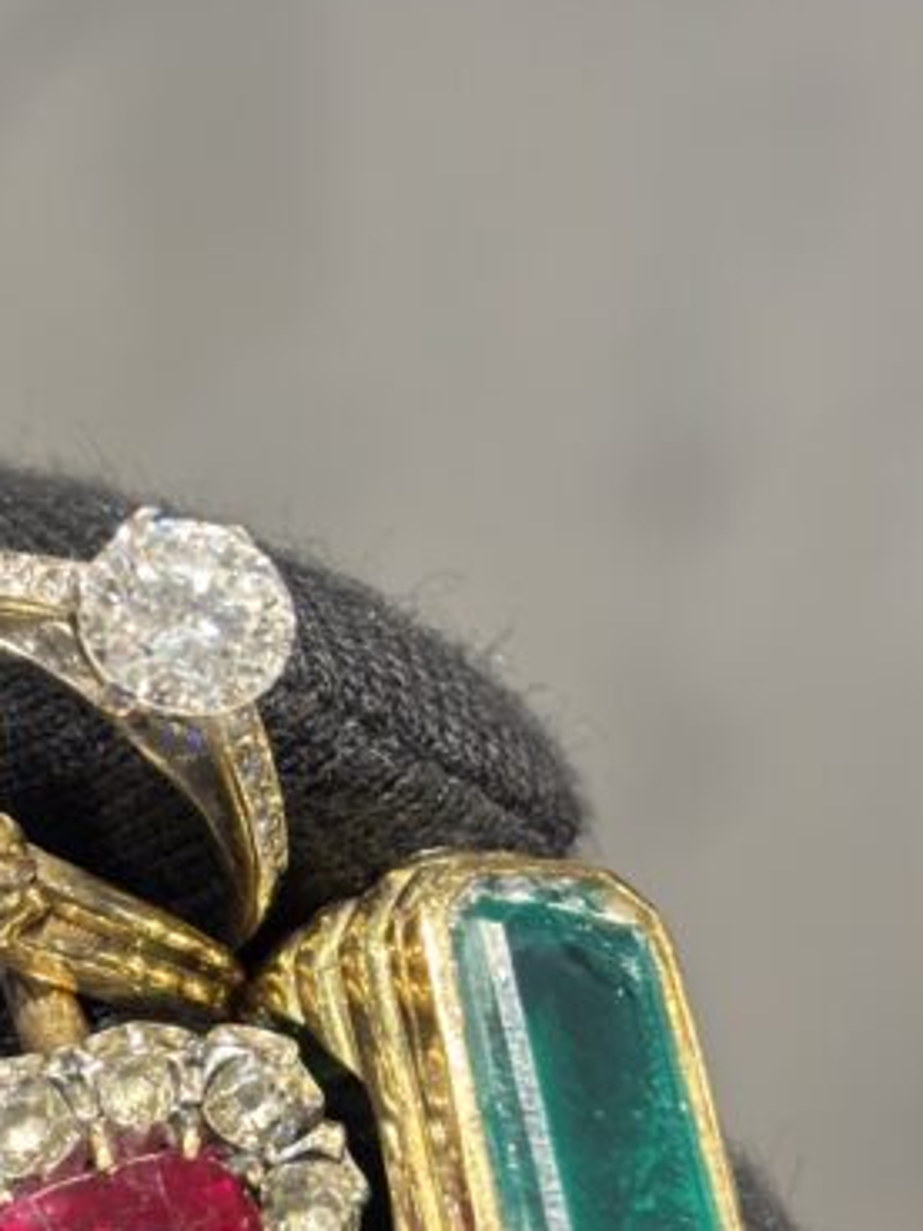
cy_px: 816
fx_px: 4017
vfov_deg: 17.4
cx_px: 87
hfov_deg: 13.0
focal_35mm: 113
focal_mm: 5.96
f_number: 1.6
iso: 100
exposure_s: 1/33
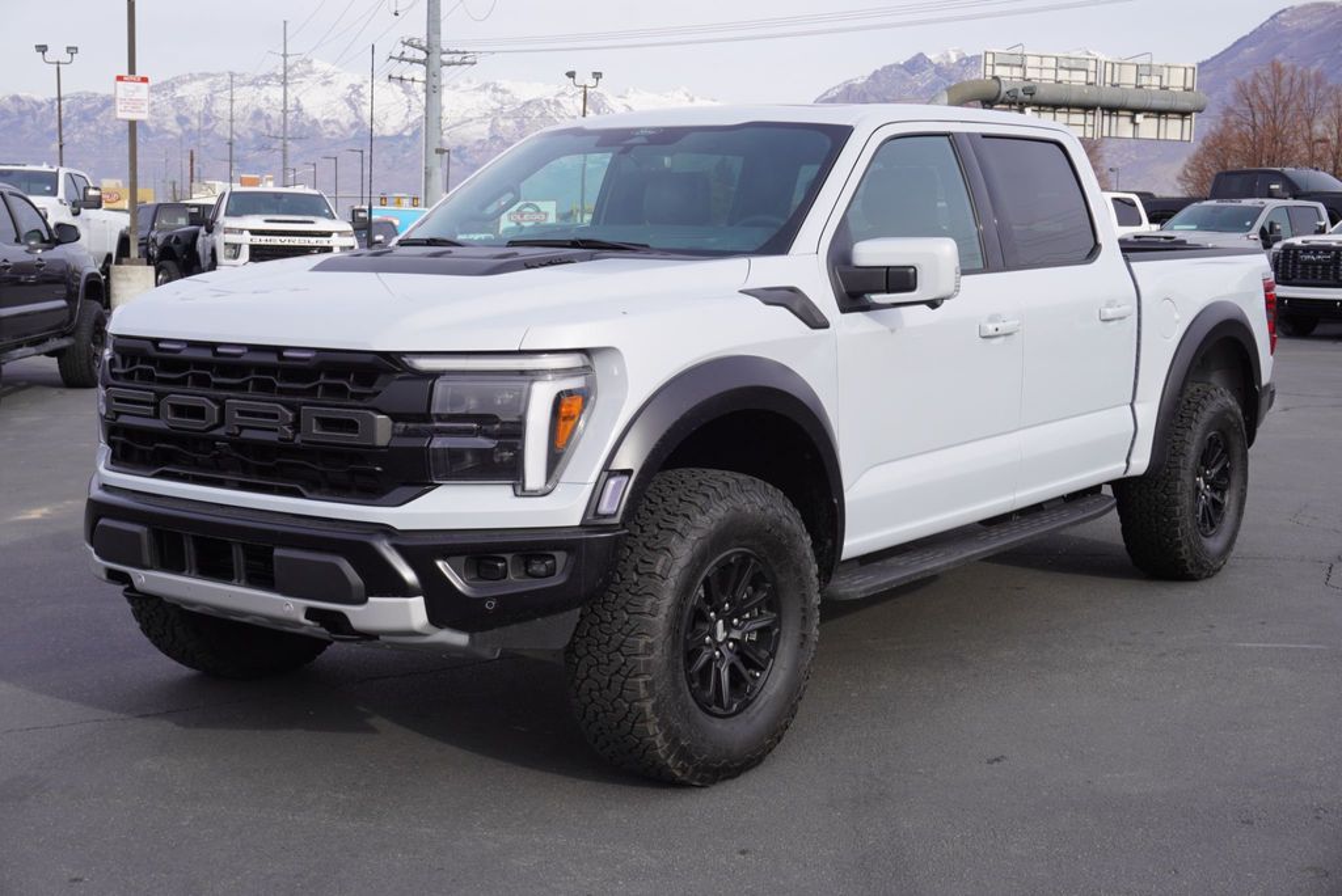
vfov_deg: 29.0
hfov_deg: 42.3
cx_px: 671
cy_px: 448
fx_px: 1734
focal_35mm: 46
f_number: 9
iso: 100
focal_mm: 31
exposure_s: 1/125
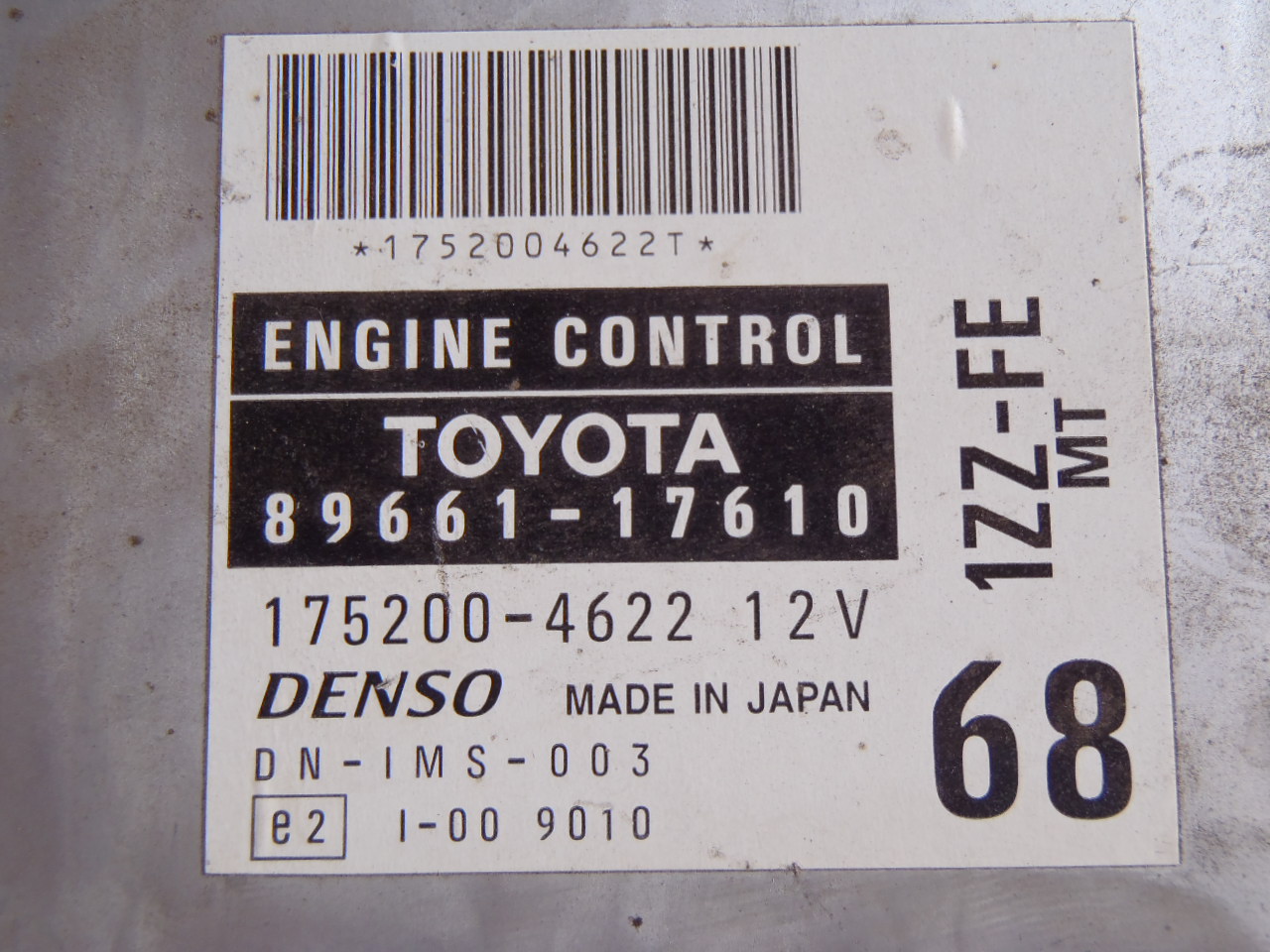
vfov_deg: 38.7
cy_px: 476
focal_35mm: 37
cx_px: 635
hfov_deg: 50.1
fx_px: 1357
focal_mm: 6.64
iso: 100
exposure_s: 1/50
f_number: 4.7
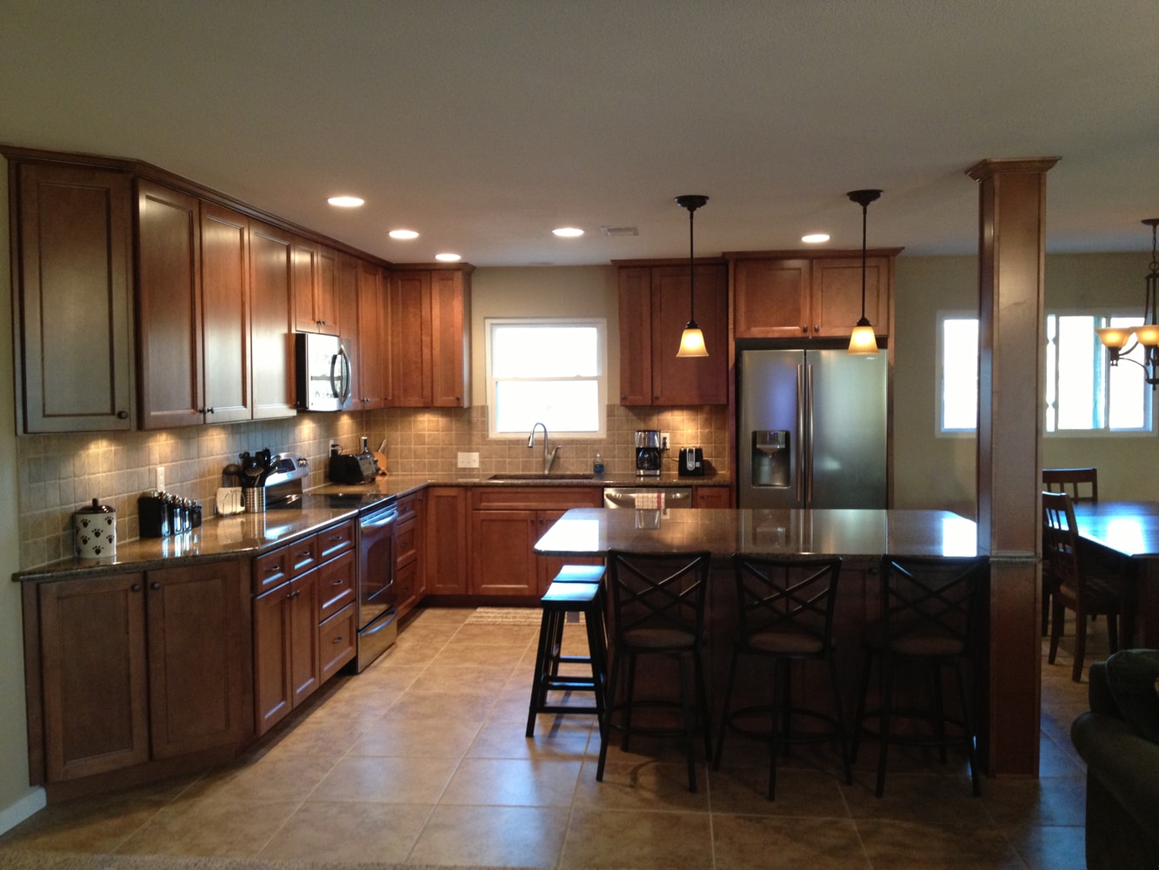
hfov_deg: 52.6
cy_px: 435
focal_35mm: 35
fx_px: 1172
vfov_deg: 40.7
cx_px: 580
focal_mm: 4.28
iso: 160
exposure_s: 1/20
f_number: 2.4
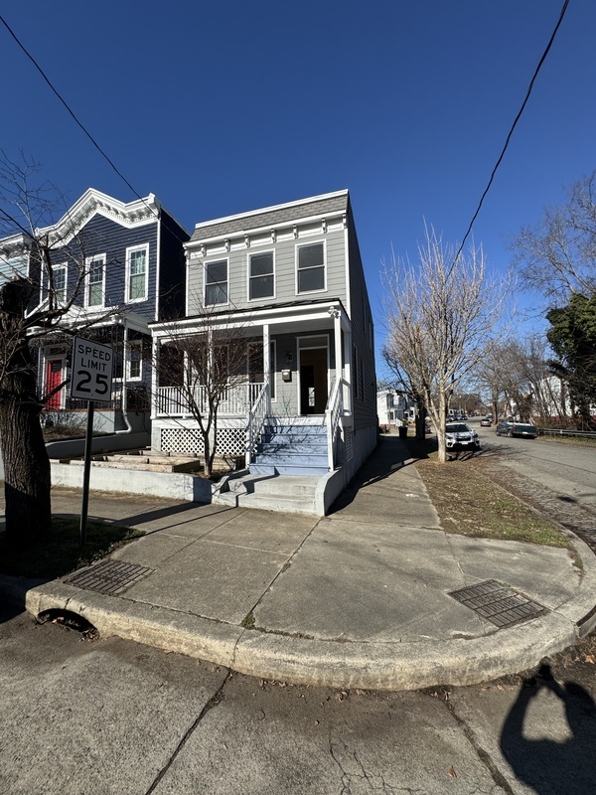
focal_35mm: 14
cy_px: 398
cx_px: 298
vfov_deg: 102.1
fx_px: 321
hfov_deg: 85.7
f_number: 2.2
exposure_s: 1/3247
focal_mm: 2.22
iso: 50
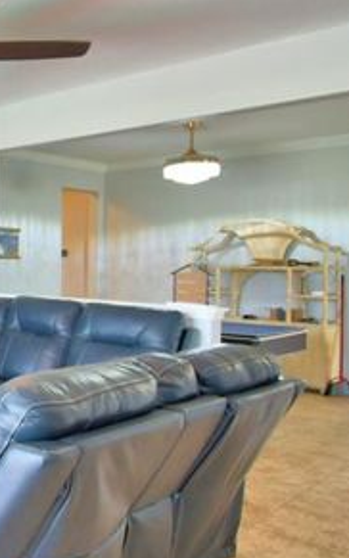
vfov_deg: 52.7
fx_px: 563
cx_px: -204
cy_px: 262
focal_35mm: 37
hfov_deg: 24.6
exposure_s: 1/30
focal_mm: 10
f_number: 4.5
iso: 400
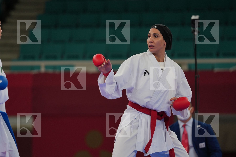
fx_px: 1967
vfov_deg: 4.6
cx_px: 118
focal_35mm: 300
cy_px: 78
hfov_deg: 6.9
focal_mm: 200
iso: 400
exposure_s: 1/1000
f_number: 2.8
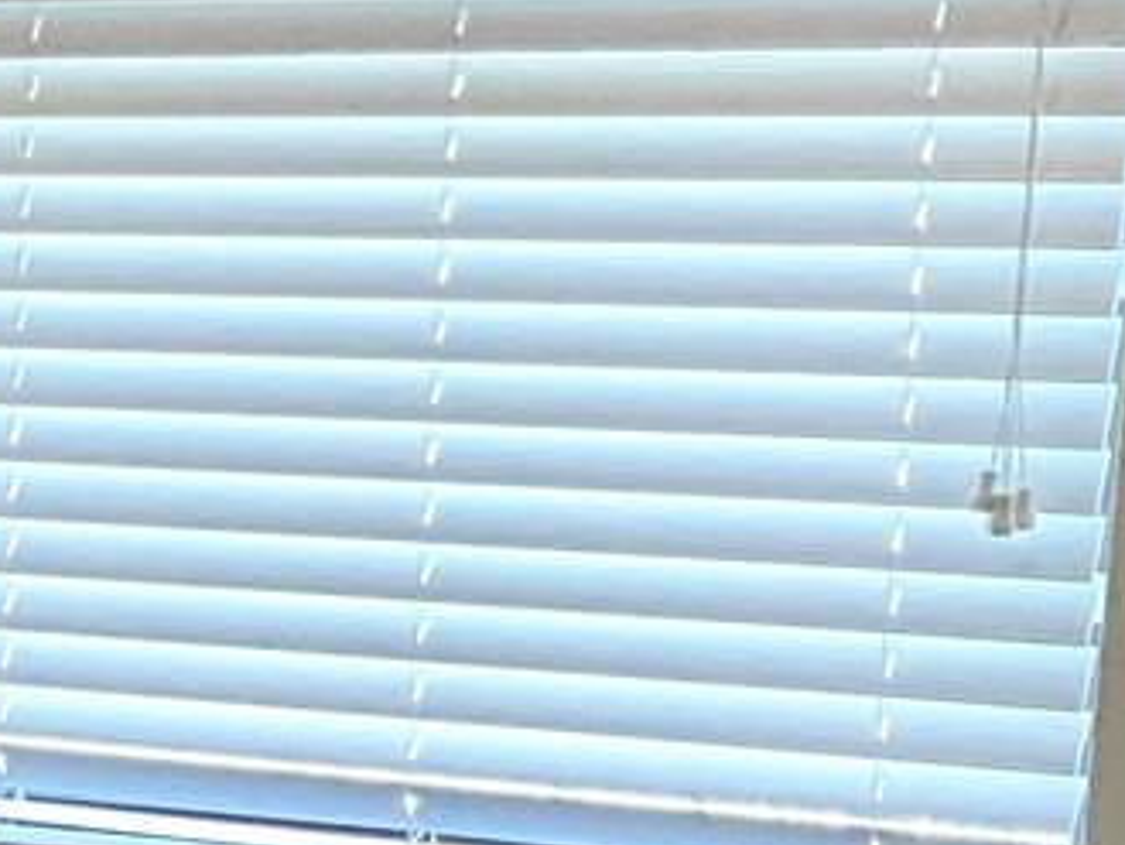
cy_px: 951
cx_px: -1087
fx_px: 4584
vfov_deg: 10.4
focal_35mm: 141
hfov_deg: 12.4
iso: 125
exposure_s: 1/60
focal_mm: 3
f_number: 1.8
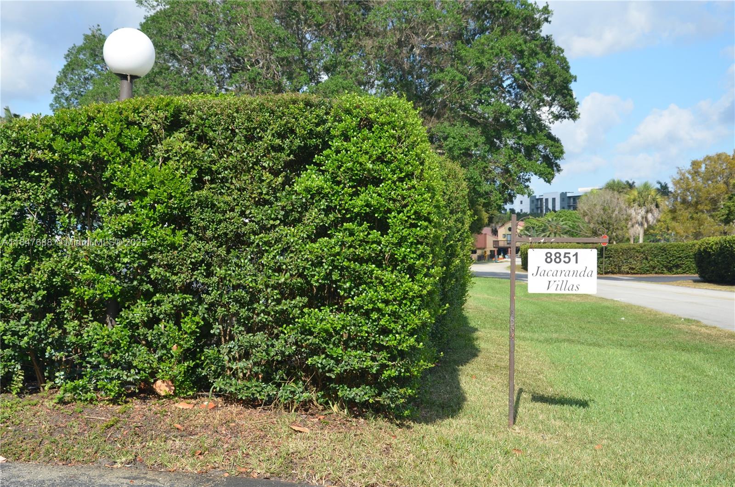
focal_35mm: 52
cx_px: 368
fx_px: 1069
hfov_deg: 37.9
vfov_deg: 25.6
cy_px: 244
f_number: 8
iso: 140
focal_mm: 35
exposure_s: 1/250
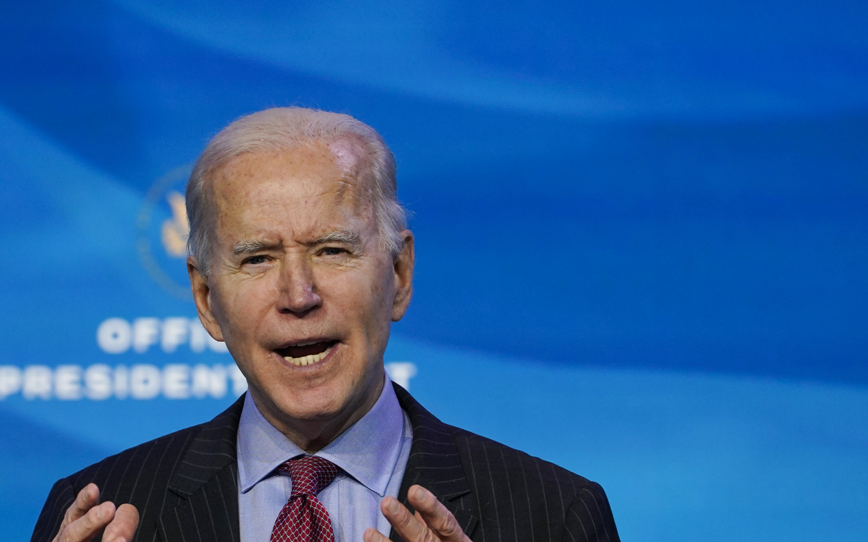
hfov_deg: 4.1
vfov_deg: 2.6
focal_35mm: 513
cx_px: 285
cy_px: 442
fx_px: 12136
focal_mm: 309
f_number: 5.6
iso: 1600
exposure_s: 1/200
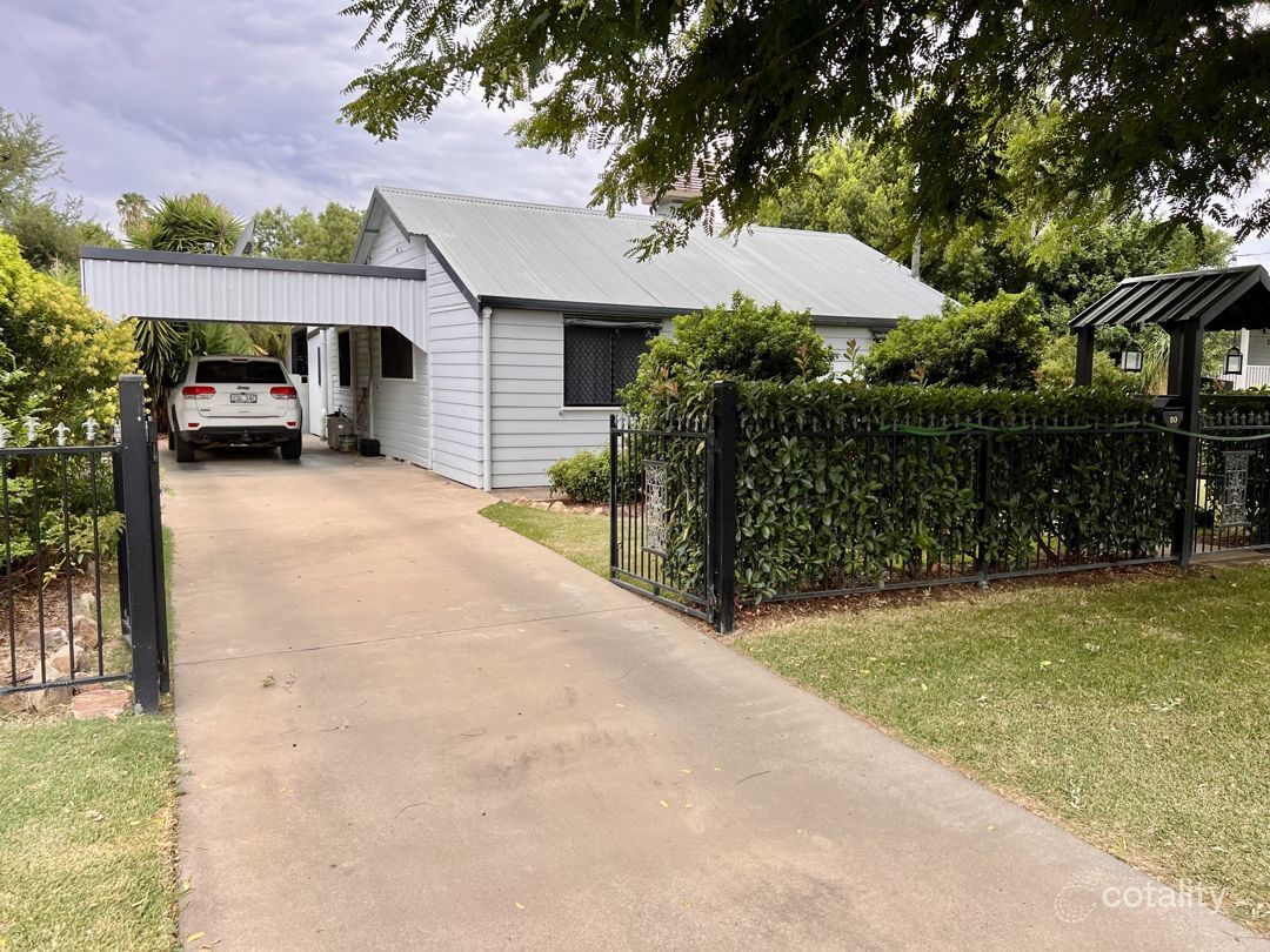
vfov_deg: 53.1
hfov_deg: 67.3
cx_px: 635
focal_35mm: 26
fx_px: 954
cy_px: 476
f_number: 1.5
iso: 50
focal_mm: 5.7
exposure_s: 1/957
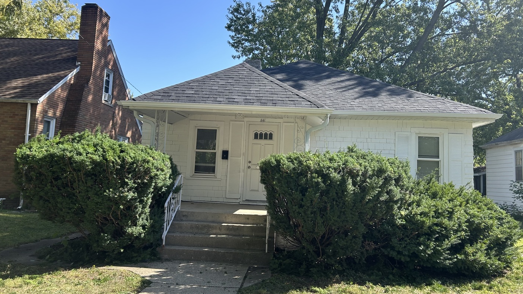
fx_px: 402
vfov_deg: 40.1
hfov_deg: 66.1
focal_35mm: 29
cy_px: 137
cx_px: 265
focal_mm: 5.7
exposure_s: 1/1395
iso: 50
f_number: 1.5
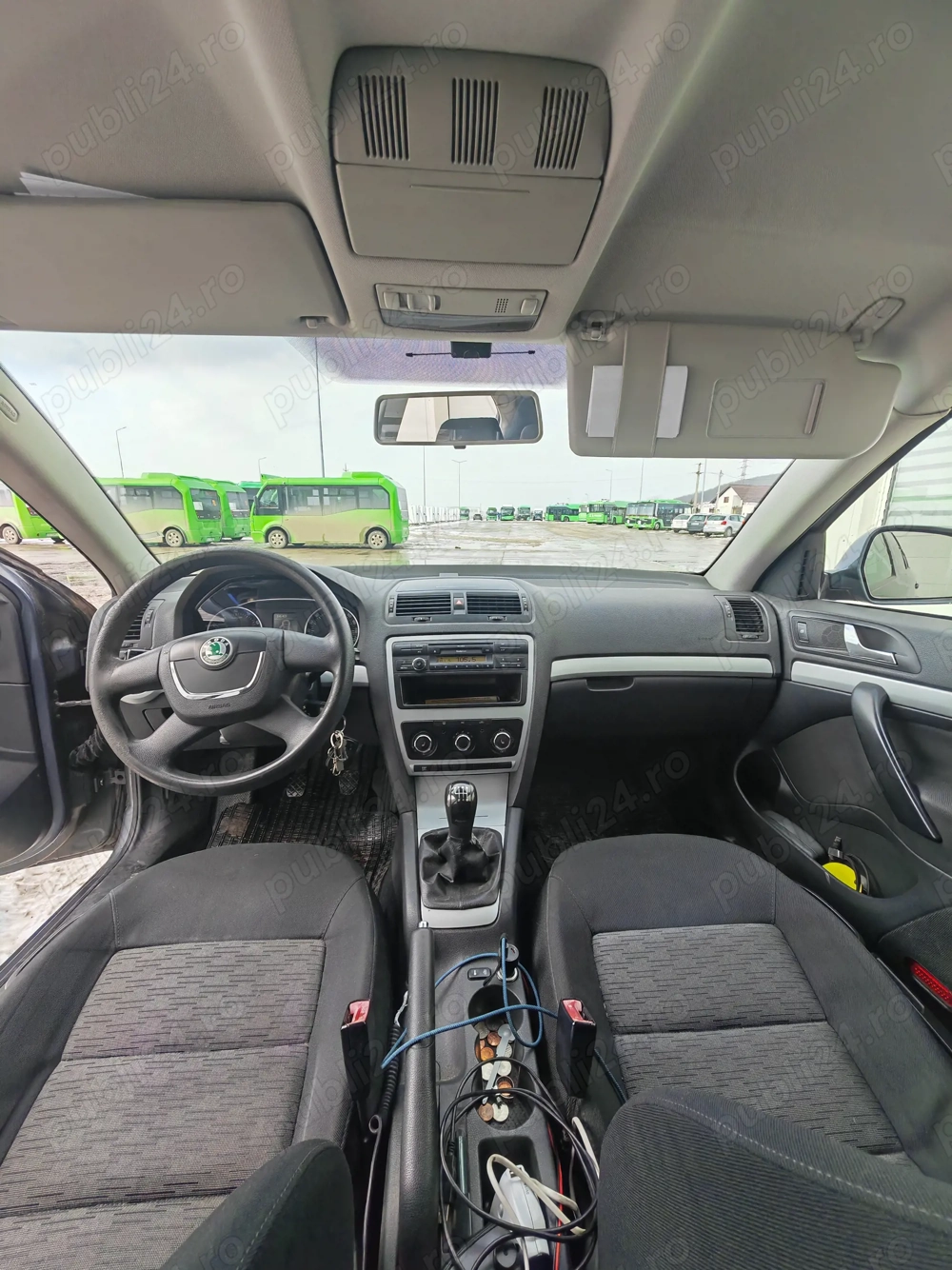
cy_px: 635
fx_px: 477
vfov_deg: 106.2
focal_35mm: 13
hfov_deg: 89.9
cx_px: 476
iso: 50
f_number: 2.2
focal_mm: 2.16
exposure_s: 1/210
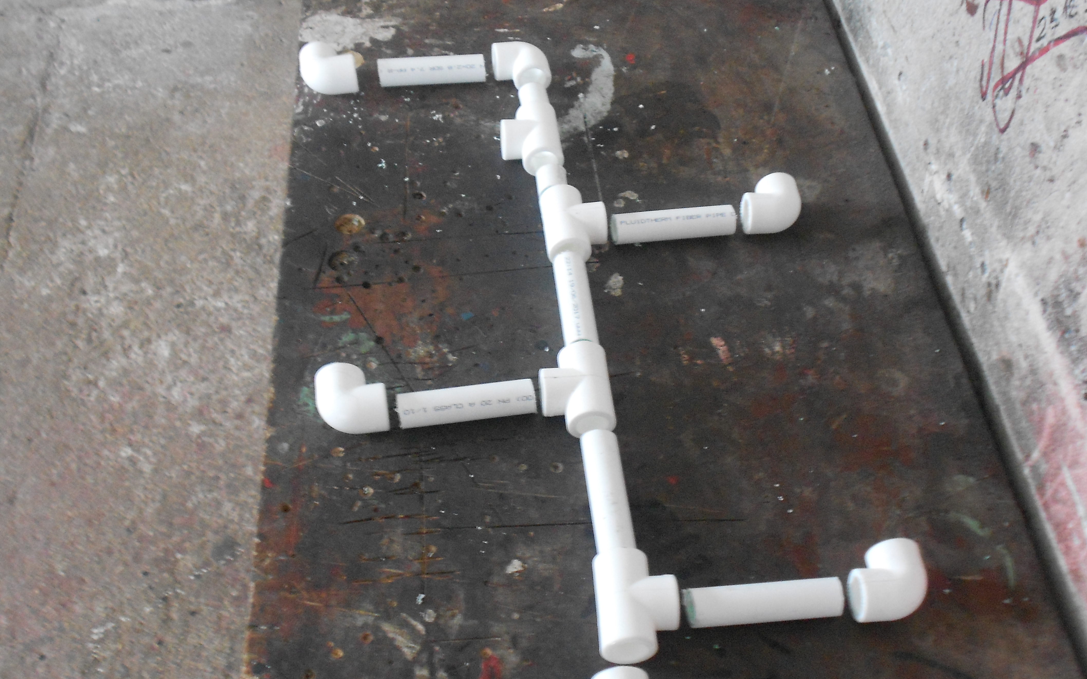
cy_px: 360
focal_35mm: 40
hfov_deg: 49.3
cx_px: 546
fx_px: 1185
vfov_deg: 32.0
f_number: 3.9
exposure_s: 1/6
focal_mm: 6.7
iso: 400
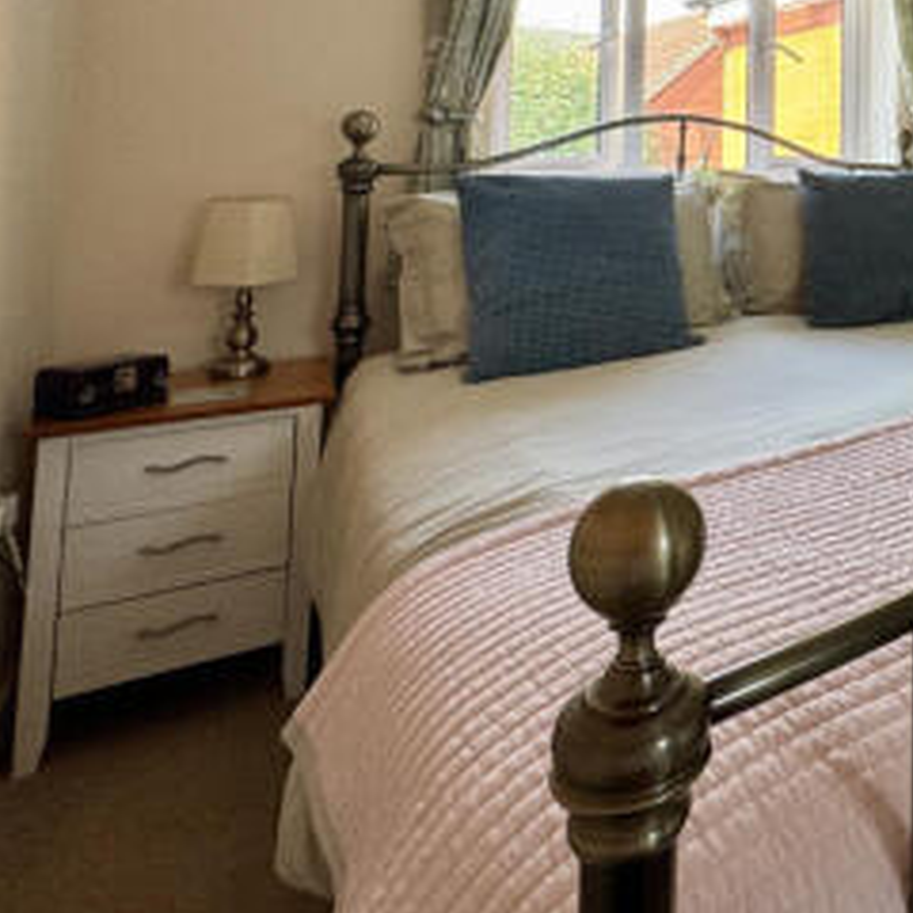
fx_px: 895
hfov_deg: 43.3
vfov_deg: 49.0
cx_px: 980
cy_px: 112
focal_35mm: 30
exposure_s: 1/99
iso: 100
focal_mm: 2.22
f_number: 2.2
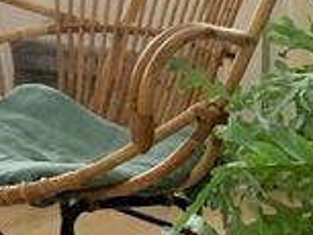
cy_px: -125
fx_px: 1575
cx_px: -626
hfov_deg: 9.1
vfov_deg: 8.3
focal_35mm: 174
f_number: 1.8
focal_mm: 4.25
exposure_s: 1/60
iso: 250
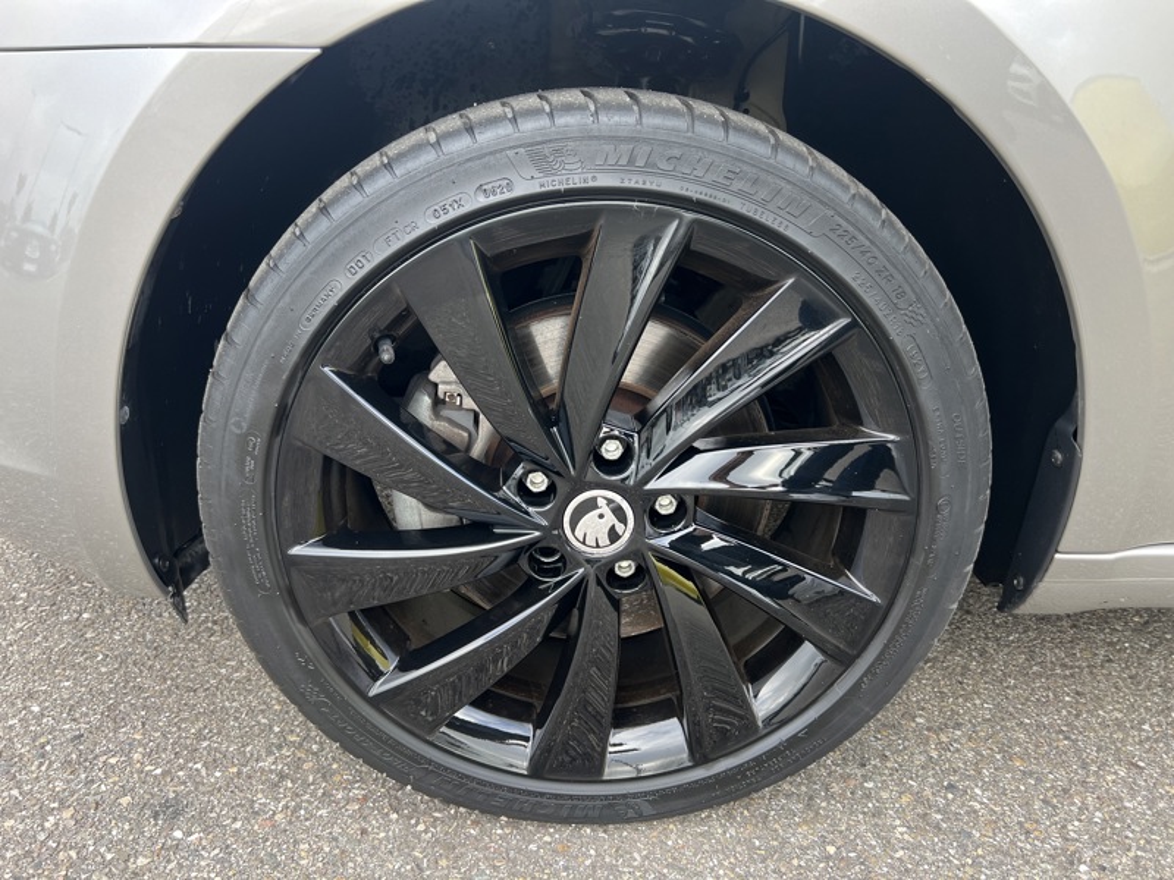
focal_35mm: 26
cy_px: 440
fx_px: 882
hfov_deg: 67.3
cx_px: 587
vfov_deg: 53.1
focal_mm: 5.7
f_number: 1.5
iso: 50
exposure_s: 1/172
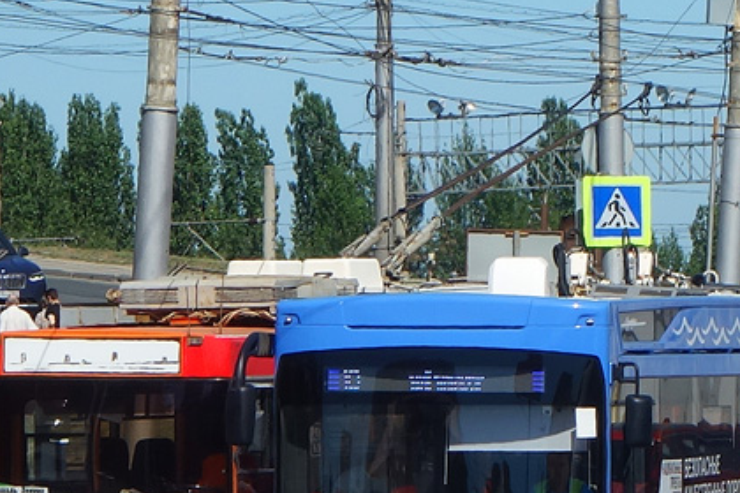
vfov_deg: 4.8
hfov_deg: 7.2
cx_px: 456
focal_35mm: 286
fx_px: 5878
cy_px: 146
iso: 125
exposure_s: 1/500
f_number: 7.1
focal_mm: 37.1
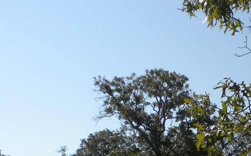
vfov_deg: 12.6
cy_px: 205
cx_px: 187
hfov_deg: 20.6
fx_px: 684
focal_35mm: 100
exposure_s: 1/947
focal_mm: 6.3
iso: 80
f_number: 4.6
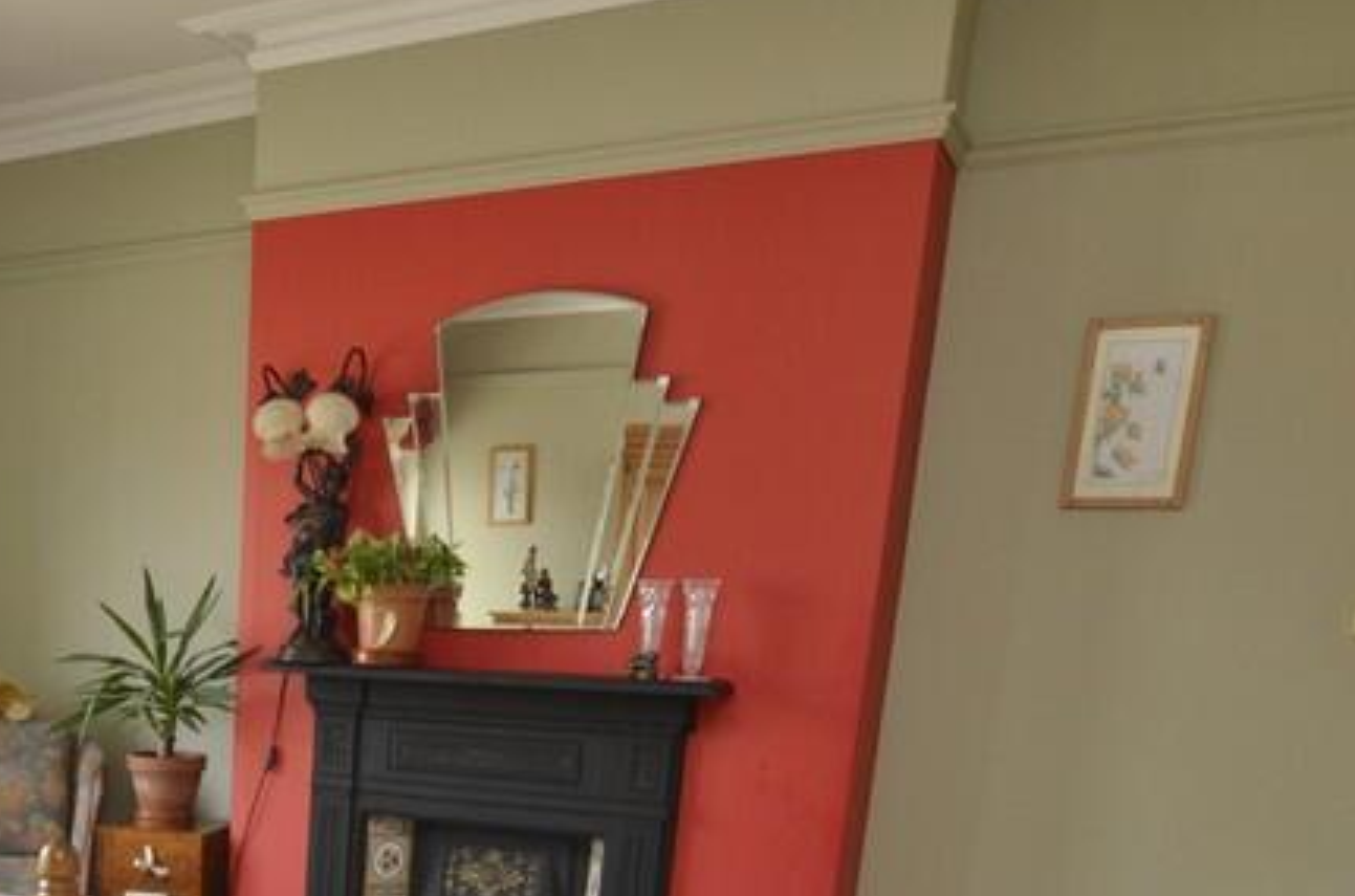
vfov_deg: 30.4
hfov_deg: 44.4
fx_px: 1471
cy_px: 981
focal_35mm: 39
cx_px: 101
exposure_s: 1/60
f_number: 5.6
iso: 400
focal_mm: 11
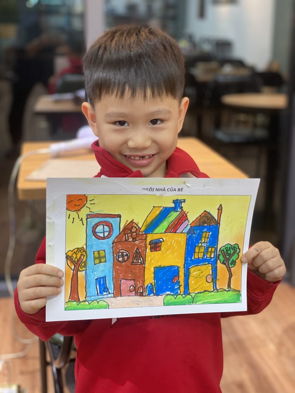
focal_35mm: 52
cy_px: 196
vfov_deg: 36.8
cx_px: 148
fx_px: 591
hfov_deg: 28.0
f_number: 2
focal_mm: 6
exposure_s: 1/100
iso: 200
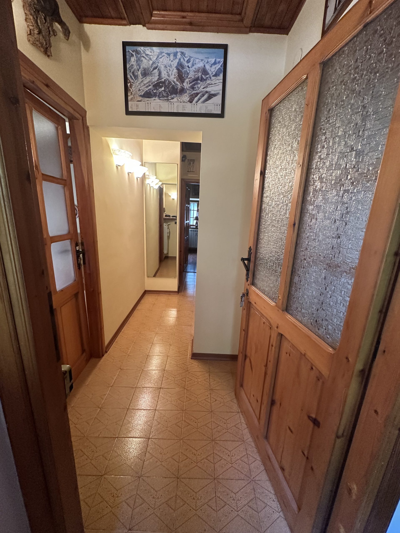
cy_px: 266
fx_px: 216
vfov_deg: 102.1
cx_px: 200
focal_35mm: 14
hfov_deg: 85.7
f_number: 2.2
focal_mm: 2.22
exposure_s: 1/50
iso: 400
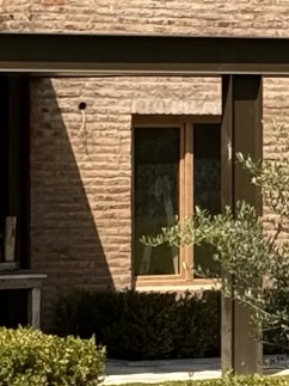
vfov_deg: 6.7
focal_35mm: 297
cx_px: 453
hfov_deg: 5.0
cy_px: 198
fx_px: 3308
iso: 64
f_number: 1.78
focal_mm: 6.76
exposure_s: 1/4329
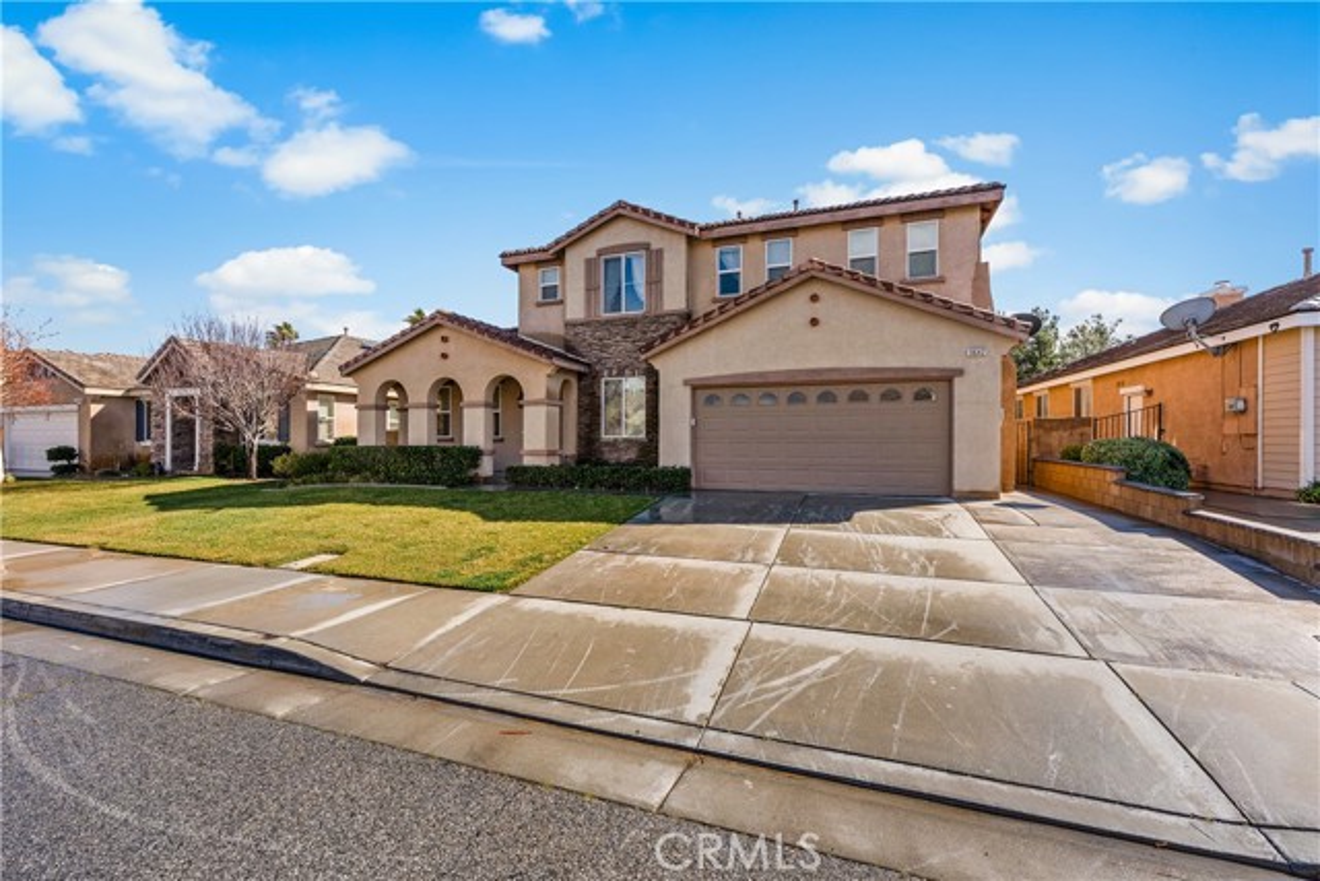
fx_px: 513
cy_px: 440
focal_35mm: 14
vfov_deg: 81.2
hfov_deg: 104.2
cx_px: 660
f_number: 7.1
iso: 320
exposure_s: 1/1250
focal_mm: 14
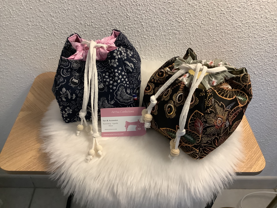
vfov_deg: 45.4
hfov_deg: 58.4
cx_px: 138
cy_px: 104
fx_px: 248
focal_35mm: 31
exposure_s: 1/40
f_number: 2.4
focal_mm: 3.3
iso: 320
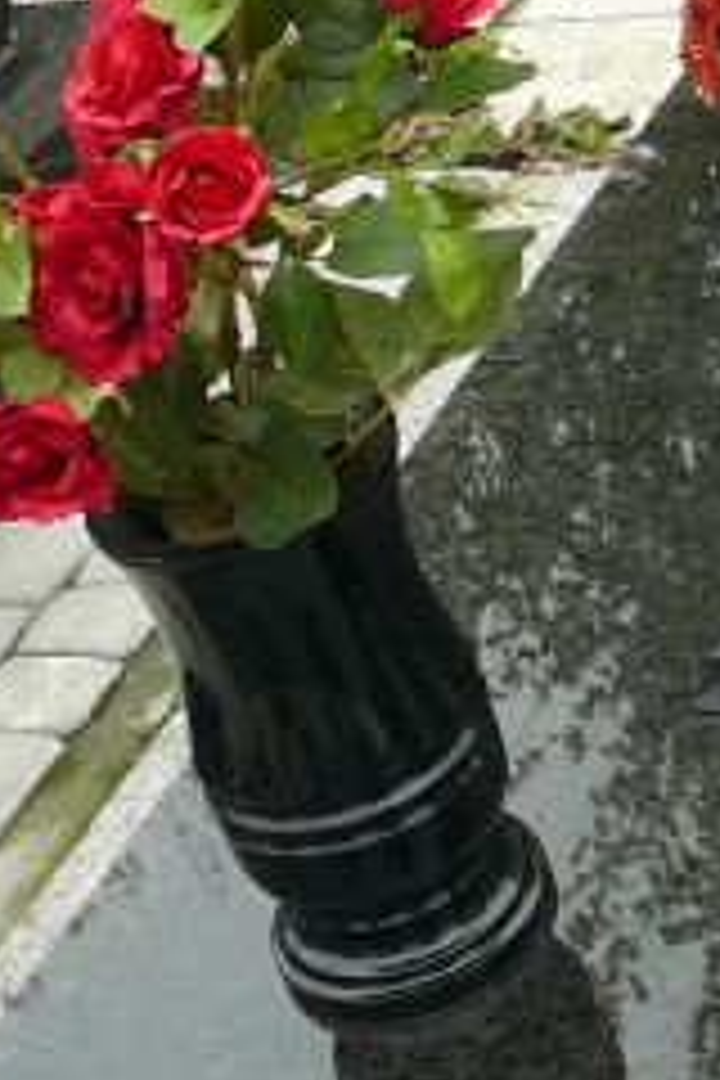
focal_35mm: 97
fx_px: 2910
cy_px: 333
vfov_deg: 20.9
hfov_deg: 13.6
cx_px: 954
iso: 80
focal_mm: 5.2
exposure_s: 1/100
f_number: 2.8
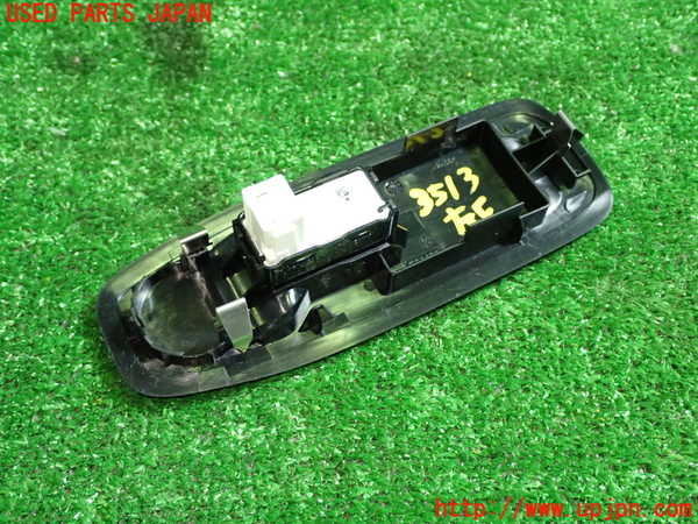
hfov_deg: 42.9
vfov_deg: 32.9
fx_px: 887
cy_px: 262
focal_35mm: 44
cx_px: 349
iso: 800
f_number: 2.9
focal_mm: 7.84
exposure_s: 1/40
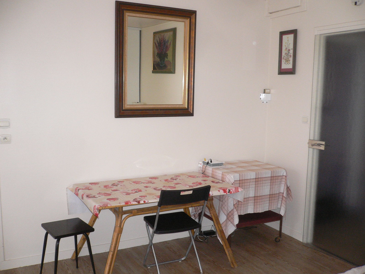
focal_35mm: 35
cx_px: 182
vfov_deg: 40.7
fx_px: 369
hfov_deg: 52.6
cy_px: 137
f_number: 2.8
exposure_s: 1/60
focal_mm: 5.8
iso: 200
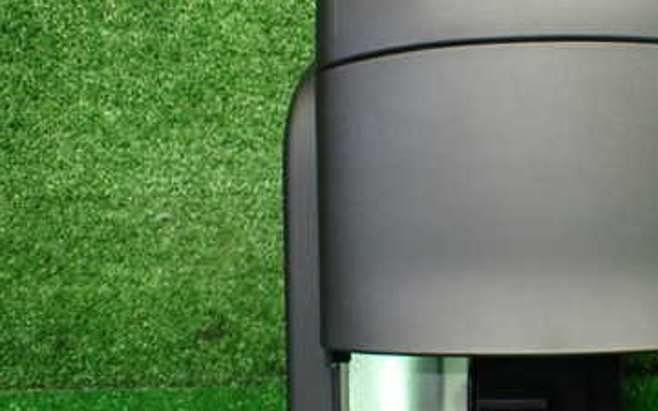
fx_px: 950
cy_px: 184
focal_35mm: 53
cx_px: 547
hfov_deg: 36.6
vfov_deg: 24.4
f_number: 2.3
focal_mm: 5.4
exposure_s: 1/125
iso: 640
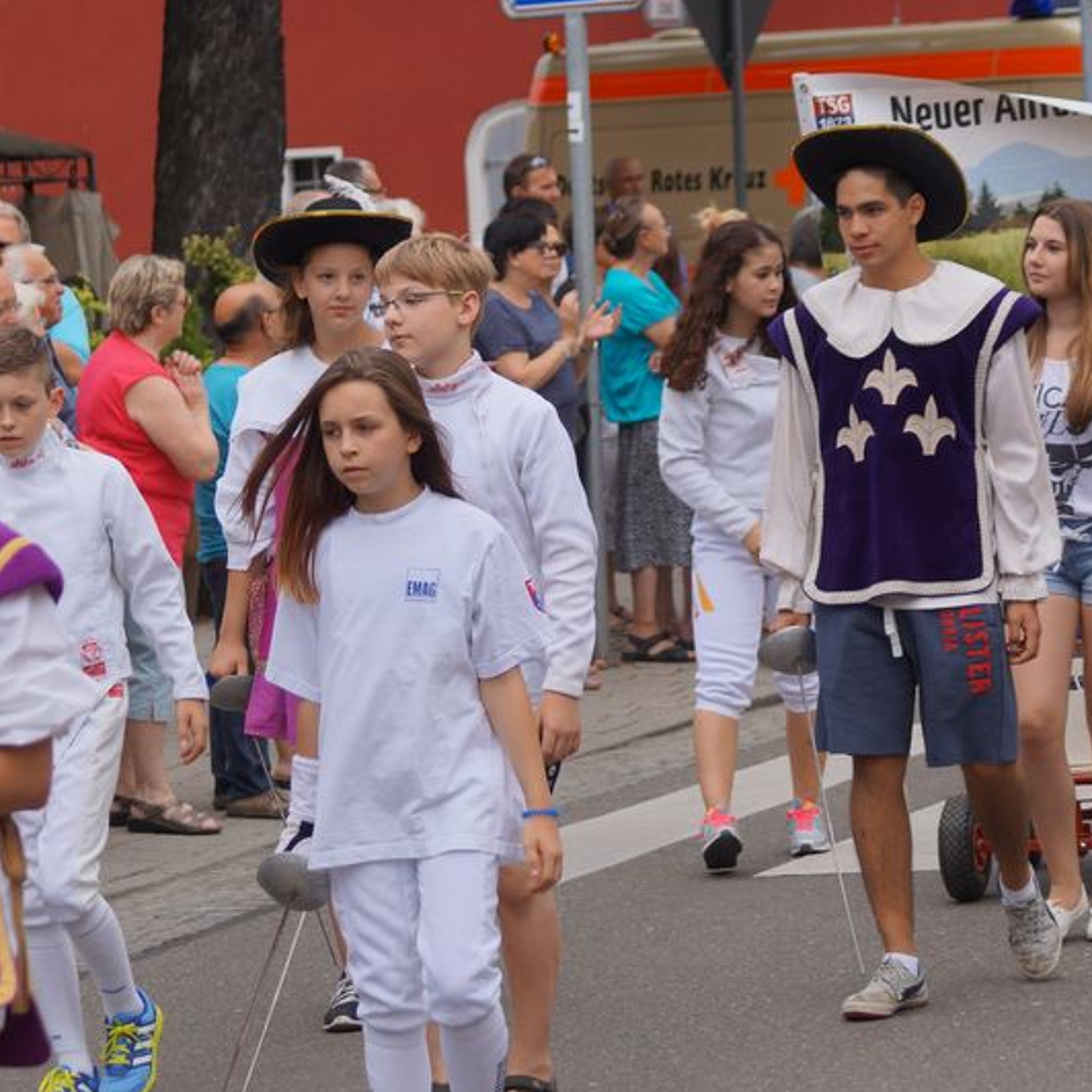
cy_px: 496
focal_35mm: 147
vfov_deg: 11.9
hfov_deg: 11.9
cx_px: 425
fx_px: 5246
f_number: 4.5
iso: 100
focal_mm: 60
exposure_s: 1/500
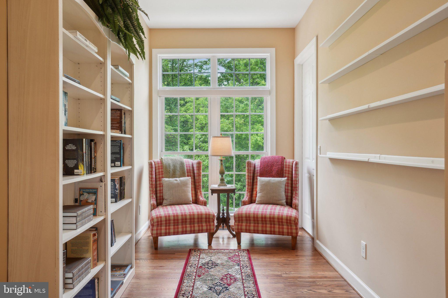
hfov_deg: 70.4
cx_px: 224
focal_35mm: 26
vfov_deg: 50.4
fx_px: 317
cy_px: 149
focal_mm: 17
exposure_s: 1/8
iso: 100
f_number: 7.1
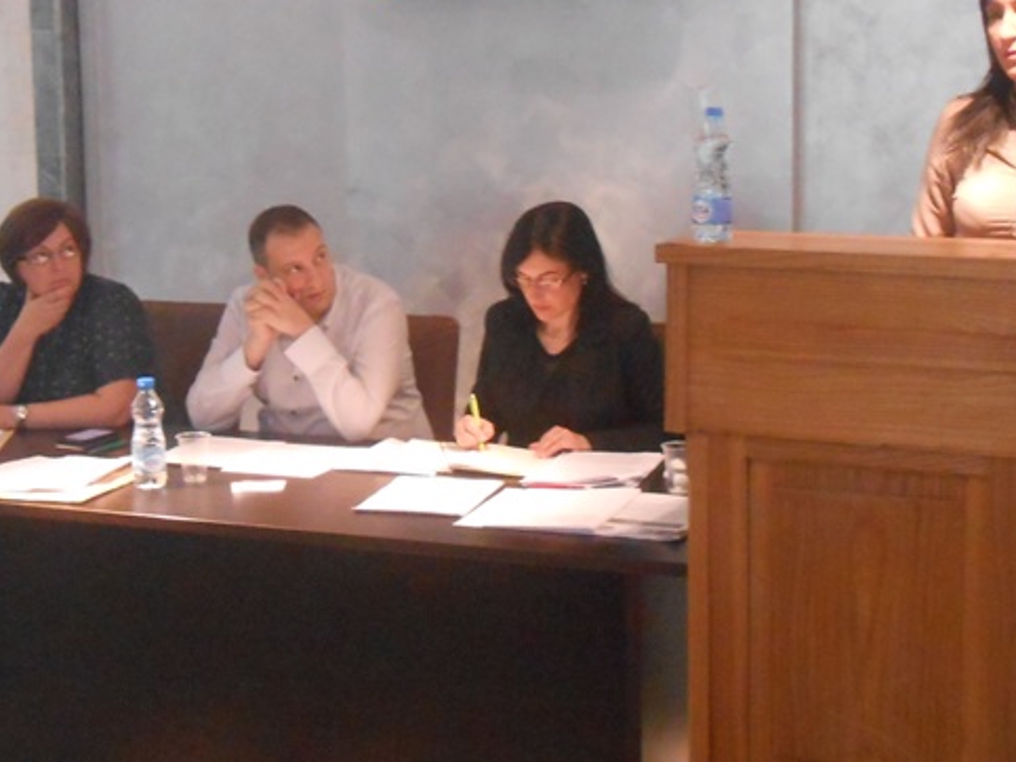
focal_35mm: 63
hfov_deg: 30.7
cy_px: 278
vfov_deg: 23.2
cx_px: 469
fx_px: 1849
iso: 800
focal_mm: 6.8
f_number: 4.2
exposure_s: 1/20
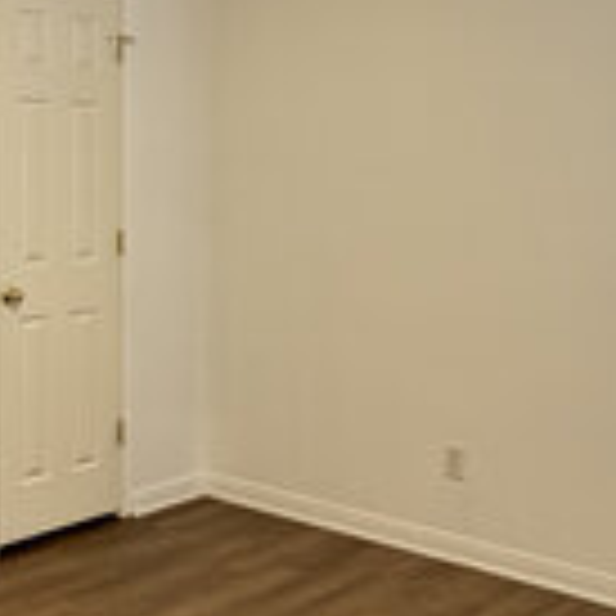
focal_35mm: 58
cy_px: 225
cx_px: 139
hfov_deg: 29.0
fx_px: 1168
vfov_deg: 29.4
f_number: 2.2
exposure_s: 1/60
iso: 400
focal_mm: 2.22
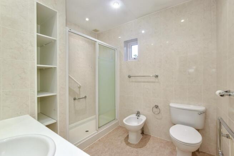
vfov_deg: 77.4
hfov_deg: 100.4
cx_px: 117
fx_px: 98
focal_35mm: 15
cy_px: 78
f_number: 8
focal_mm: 10
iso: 640
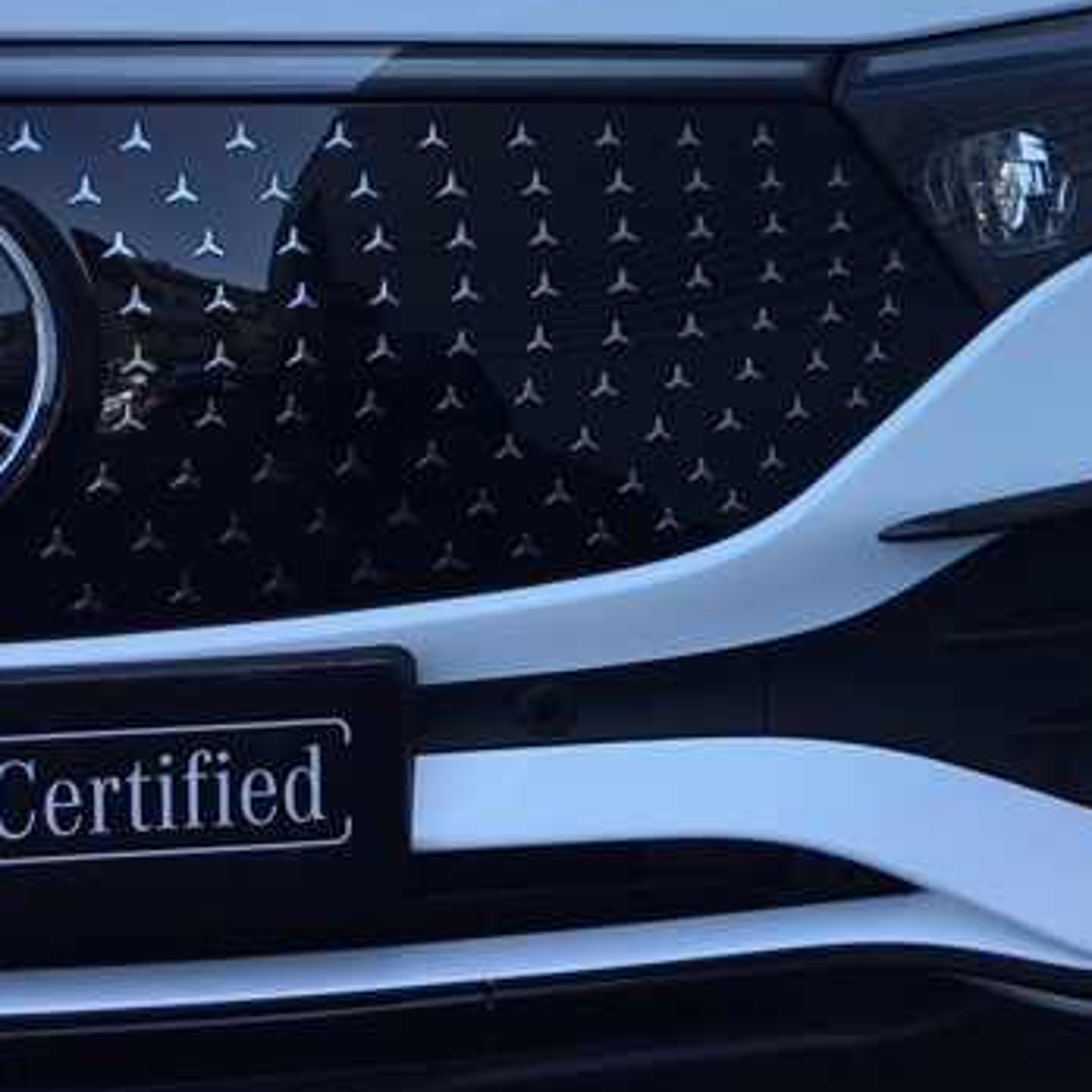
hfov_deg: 27.0
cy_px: 195
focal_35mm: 63
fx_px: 2248
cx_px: 778
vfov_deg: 26.7
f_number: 2.4
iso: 25
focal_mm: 3.3
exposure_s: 1/405
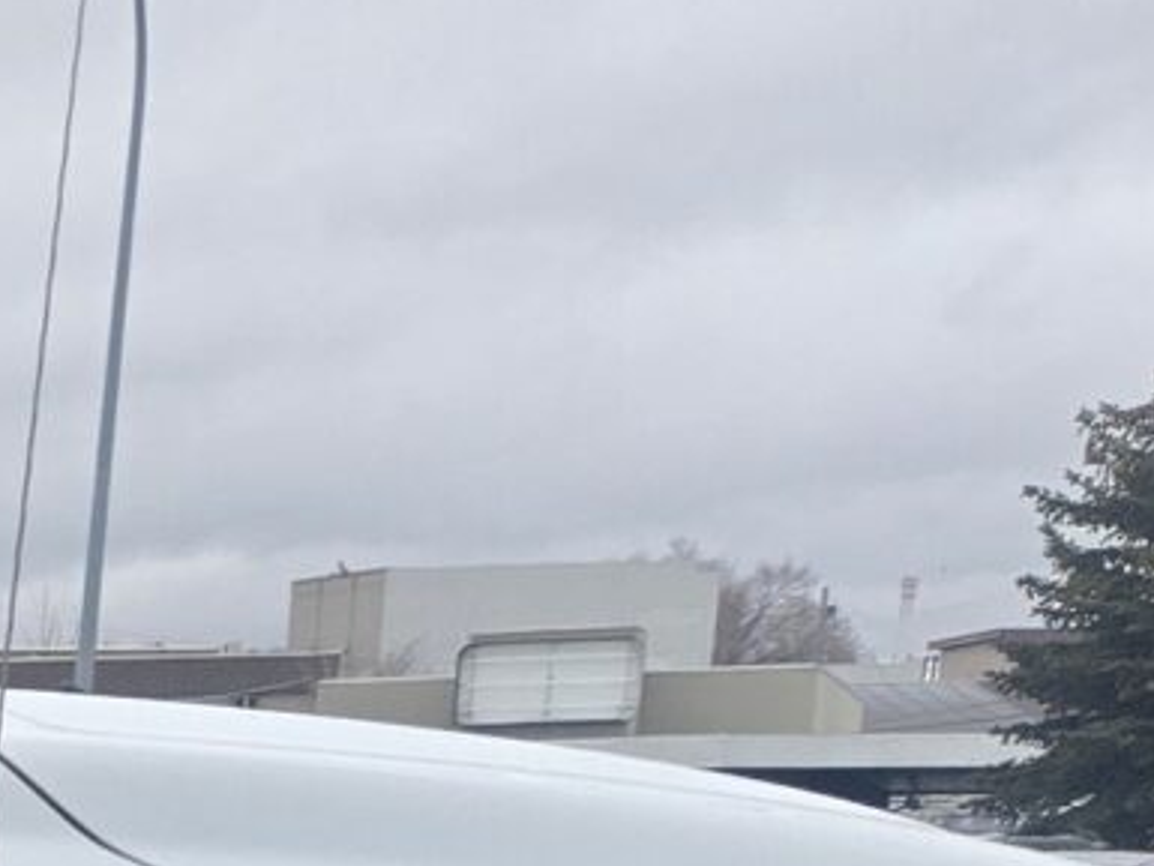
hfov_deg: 9.9
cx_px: -2242
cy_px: 1852
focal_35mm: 153
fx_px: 5102
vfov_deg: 9.0
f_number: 1.8
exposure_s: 1/812
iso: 80
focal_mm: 5.4
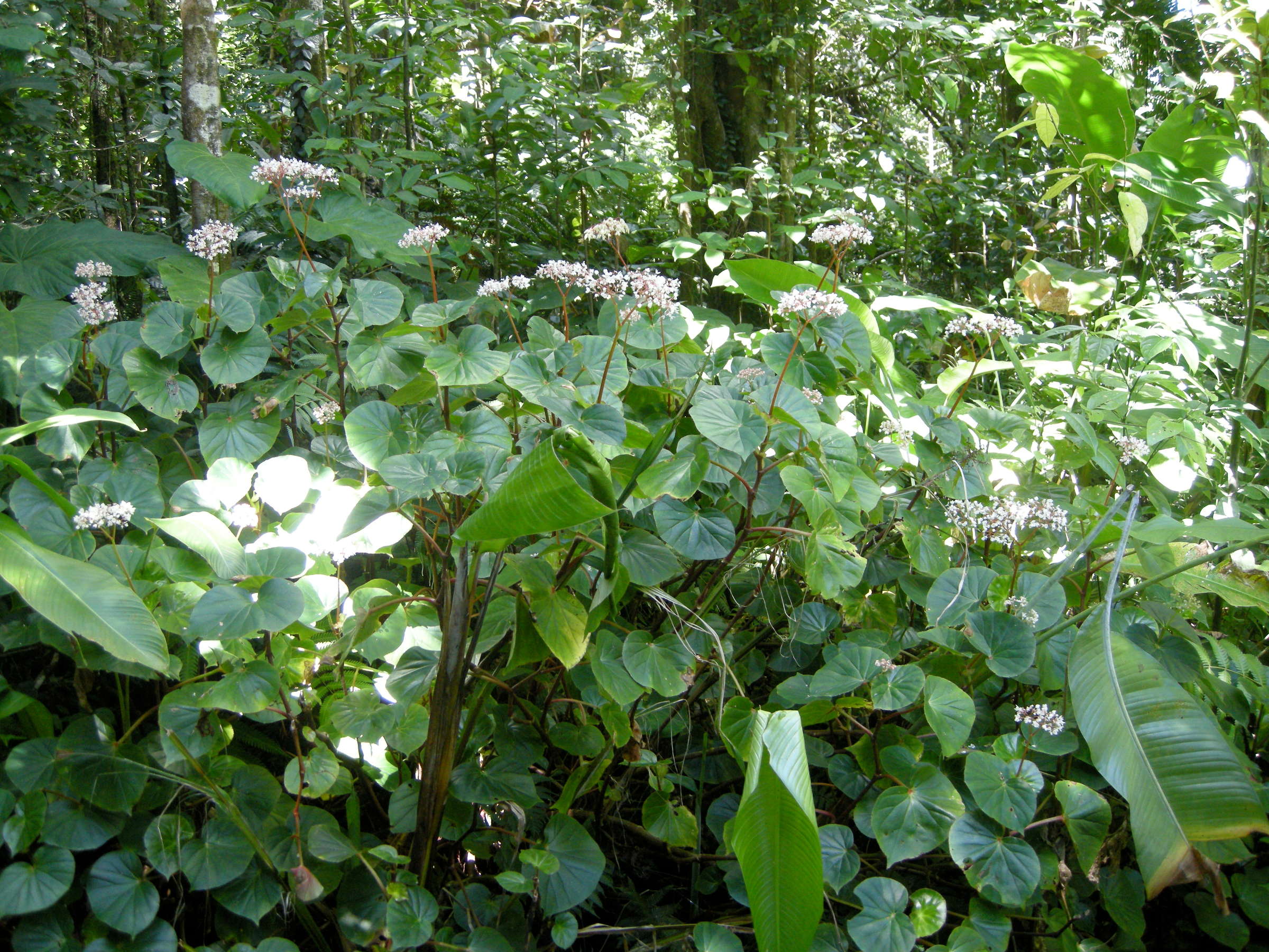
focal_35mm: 35
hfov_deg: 52.6
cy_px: 476
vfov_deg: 40.7
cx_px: 634
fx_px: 1283
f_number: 2.7
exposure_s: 1/58
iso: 210
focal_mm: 7.5
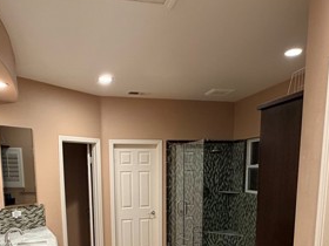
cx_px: 153
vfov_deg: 41.2
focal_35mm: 32
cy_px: 214
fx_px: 304
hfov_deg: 56.8
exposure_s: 1/60
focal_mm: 2.22
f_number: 2.2
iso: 200
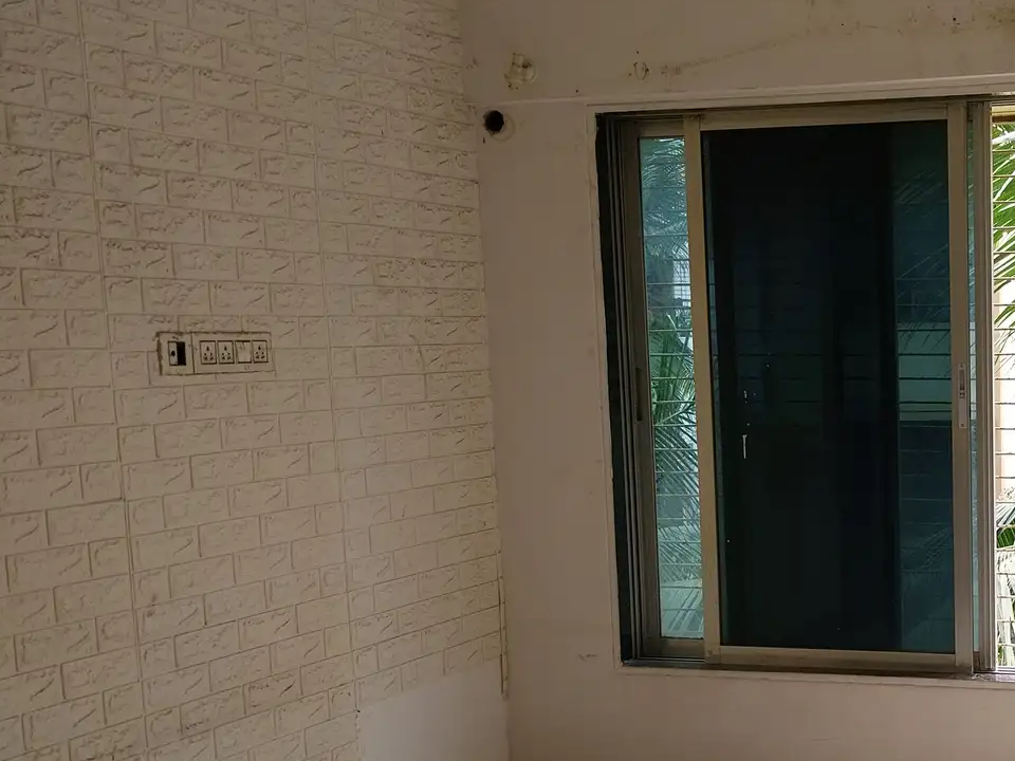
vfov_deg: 27.7
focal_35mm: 52
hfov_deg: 34.5
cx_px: 939
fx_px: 1525
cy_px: 543
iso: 40
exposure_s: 1/100
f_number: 1.8
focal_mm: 4
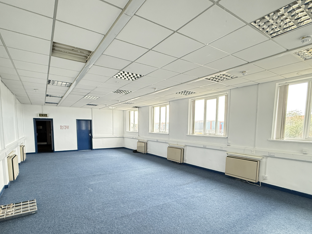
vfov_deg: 67.8
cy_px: 144
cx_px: 155
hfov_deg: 84.7
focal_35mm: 19
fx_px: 171
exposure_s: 1/96
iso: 320
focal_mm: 2.22
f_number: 2.2
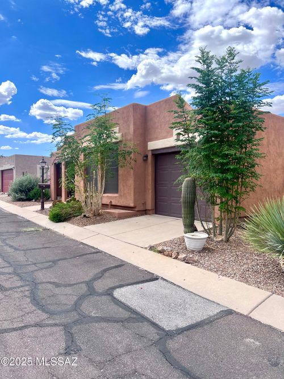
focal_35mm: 26
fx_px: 285
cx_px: 142
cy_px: 190
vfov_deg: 67.3
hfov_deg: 53.0
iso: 50
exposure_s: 1/3571
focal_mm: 5.7
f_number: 1.5
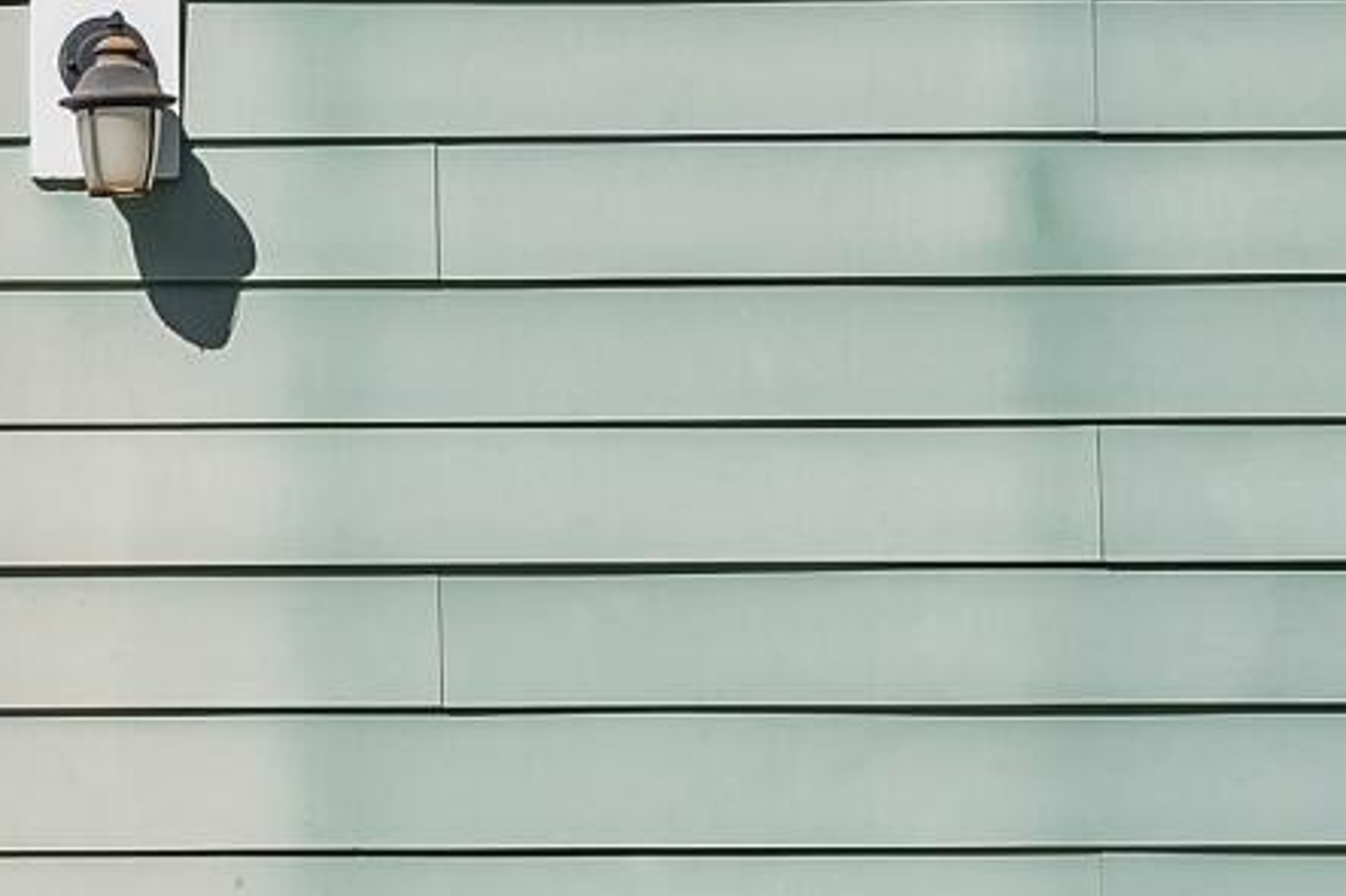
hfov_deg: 15.3
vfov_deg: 11.2
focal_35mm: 122
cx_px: -778
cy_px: 656
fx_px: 4560
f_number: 9
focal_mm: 12
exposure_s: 1/320
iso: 200
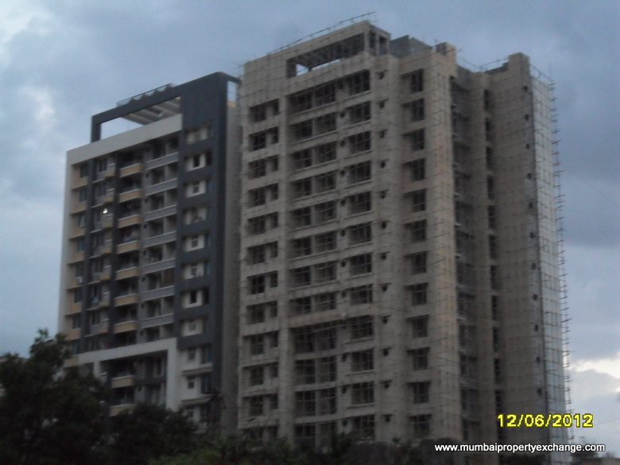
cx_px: 310
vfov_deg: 19.9
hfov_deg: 26.3
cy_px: 232
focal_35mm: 74
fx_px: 1325
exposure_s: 1/60
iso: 400
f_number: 3.9
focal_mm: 13.2
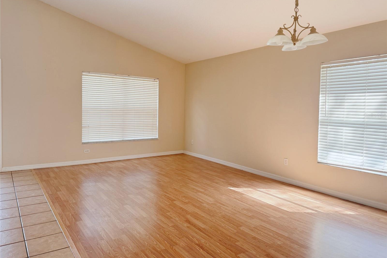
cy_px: 115
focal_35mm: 25
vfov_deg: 51.2
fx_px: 269
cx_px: 194
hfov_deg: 71.5
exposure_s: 1/121
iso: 160
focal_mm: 6.76
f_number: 1.78
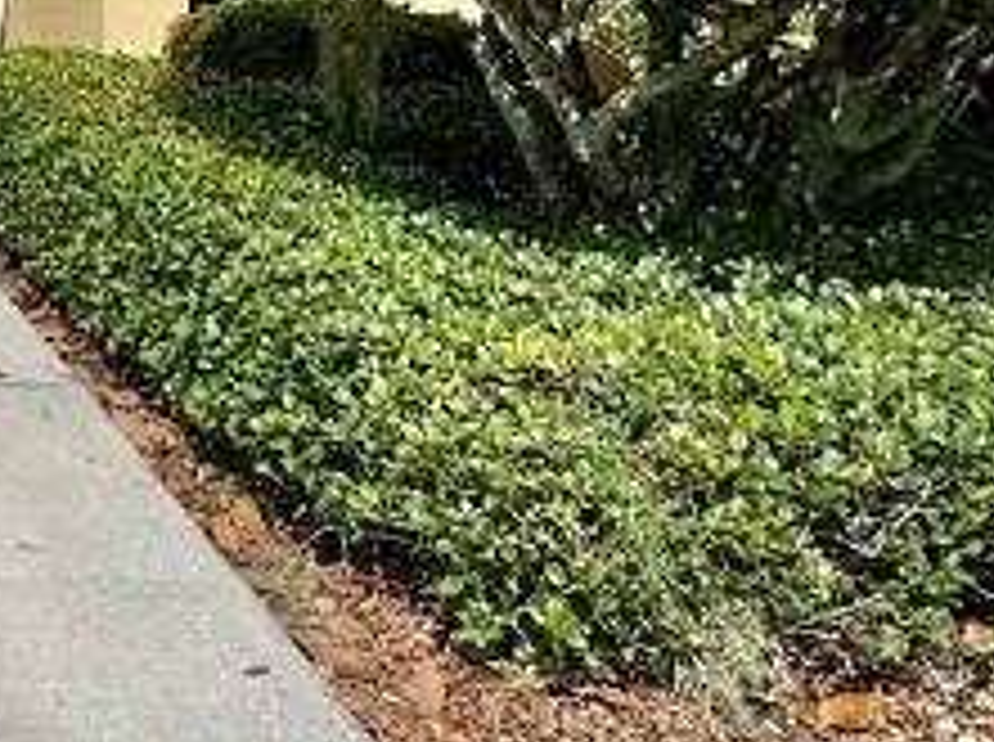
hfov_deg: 24.4
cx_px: -432
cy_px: -76
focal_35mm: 65
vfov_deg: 21.4
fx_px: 1863
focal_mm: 2.22
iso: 50
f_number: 2.2
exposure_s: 1/4651
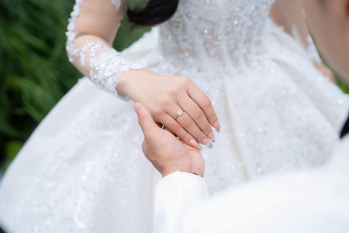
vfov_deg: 19.5
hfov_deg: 28.8
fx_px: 679
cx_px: 174
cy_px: 116
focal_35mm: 70
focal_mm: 70
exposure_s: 1/400
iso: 125
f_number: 3.2
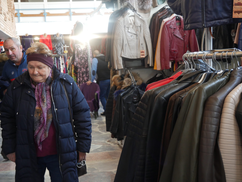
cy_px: 91
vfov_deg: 31.5
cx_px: 121
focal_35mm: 46
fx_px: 322
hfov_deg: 41.2
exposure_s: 1/60
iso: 1000
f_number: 4.3
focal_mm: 23
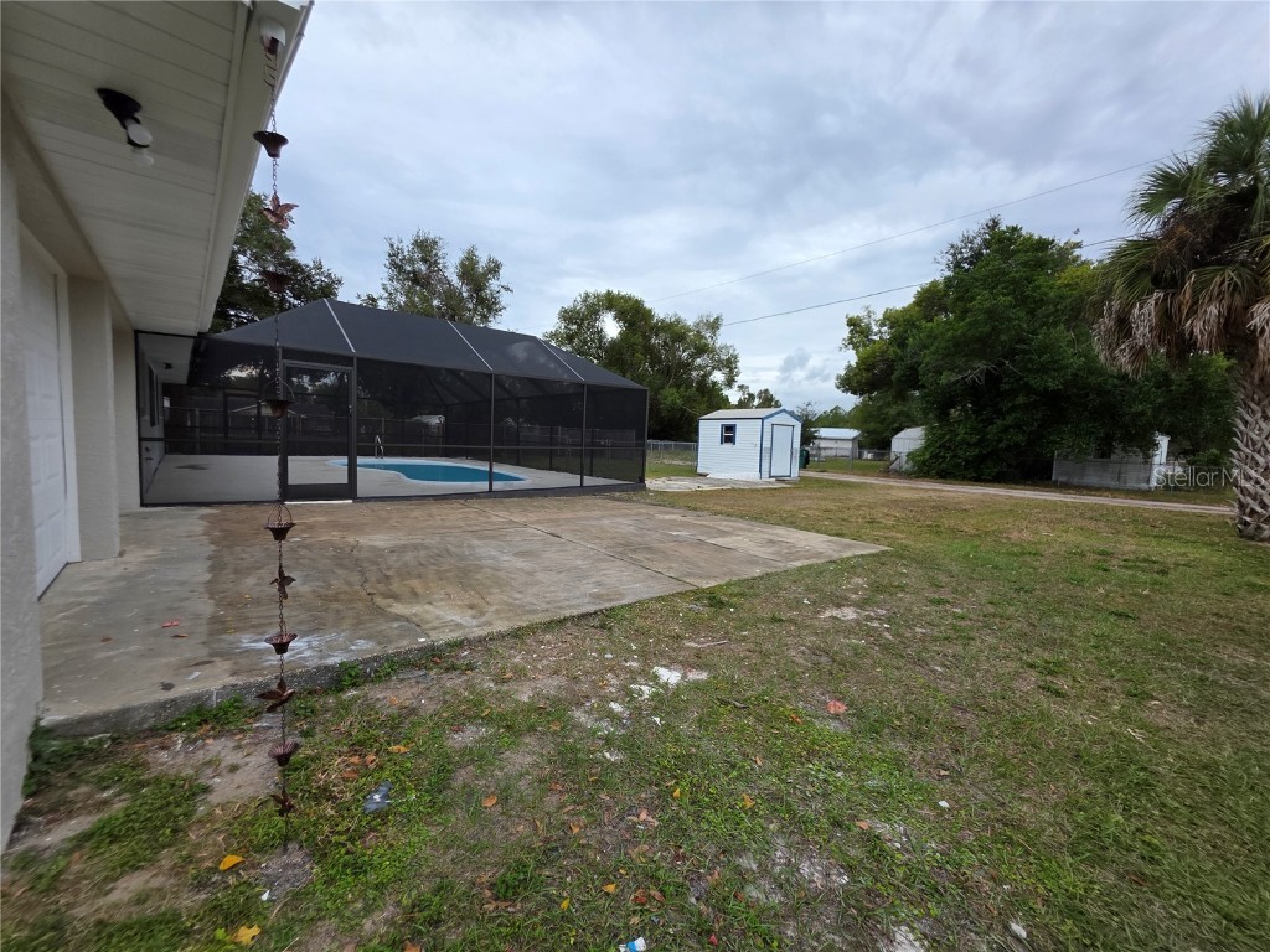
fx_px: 477
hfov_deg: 106.2
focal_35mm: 13
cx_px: 635
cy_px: 476
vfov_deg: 89.9
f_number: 1.9
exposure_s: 1/435
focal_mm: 2.2
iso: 40
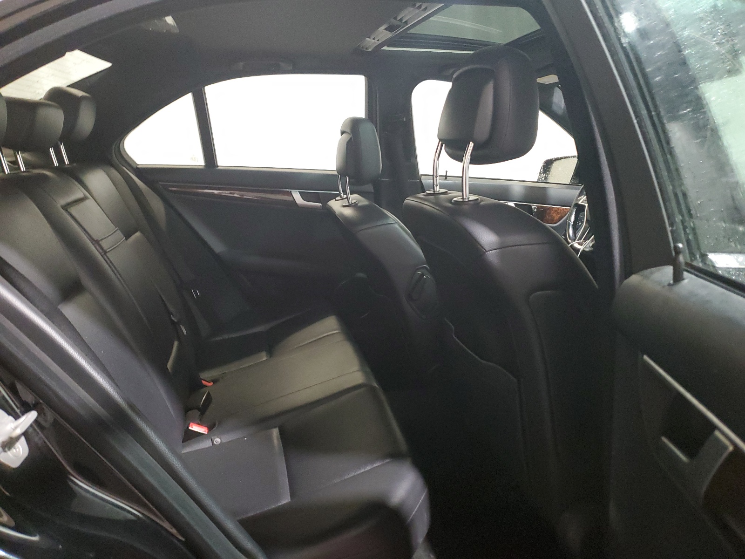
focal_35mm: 26
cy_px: 280
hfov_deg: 67.3
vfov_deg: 53.1
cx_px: 372
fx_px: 560
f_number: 1.5
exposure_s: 1/40
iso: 351
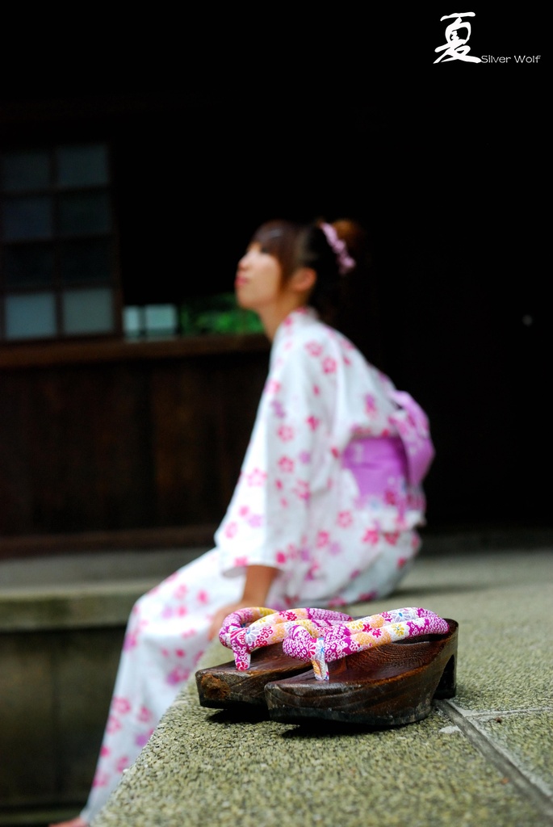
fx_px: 1034
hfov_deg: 29.9
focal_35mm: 45
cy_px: 414
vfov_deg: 43.6
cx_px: 276
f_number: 4
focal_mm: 30
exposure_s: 1/500
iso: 500
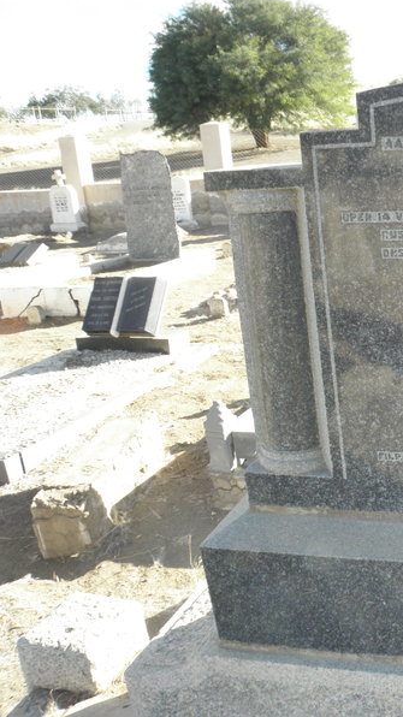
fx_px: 722
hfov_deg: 27.5
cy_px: 357
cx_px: 480
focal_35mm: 38
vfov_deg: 52.8
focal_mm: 4.6
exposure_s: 1/160
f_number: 6.3
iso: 200
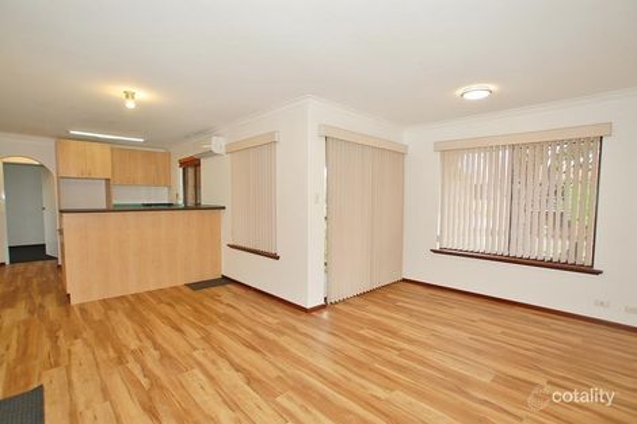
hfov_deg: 95.0
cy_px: 212
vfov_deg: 72.0
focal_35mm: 16
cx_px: 318
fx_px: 292
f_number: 4.5
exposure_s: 1/60
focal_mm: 11
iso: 400
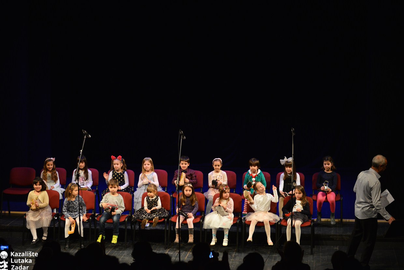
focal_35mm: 80
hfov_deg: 25.4
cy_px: 135
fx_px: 898
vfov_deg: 17.1
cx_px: 202
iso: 2000
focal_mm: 80
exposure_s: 1/125
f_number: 4
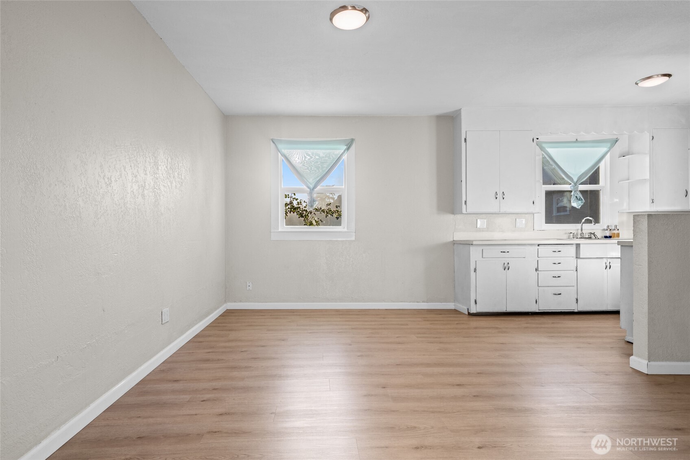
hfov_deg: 90.0
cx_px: 345
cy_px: 230
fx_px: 345
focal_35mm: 18
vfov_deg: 67.4
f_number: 8
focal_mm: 18
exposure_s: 1/10
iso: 250
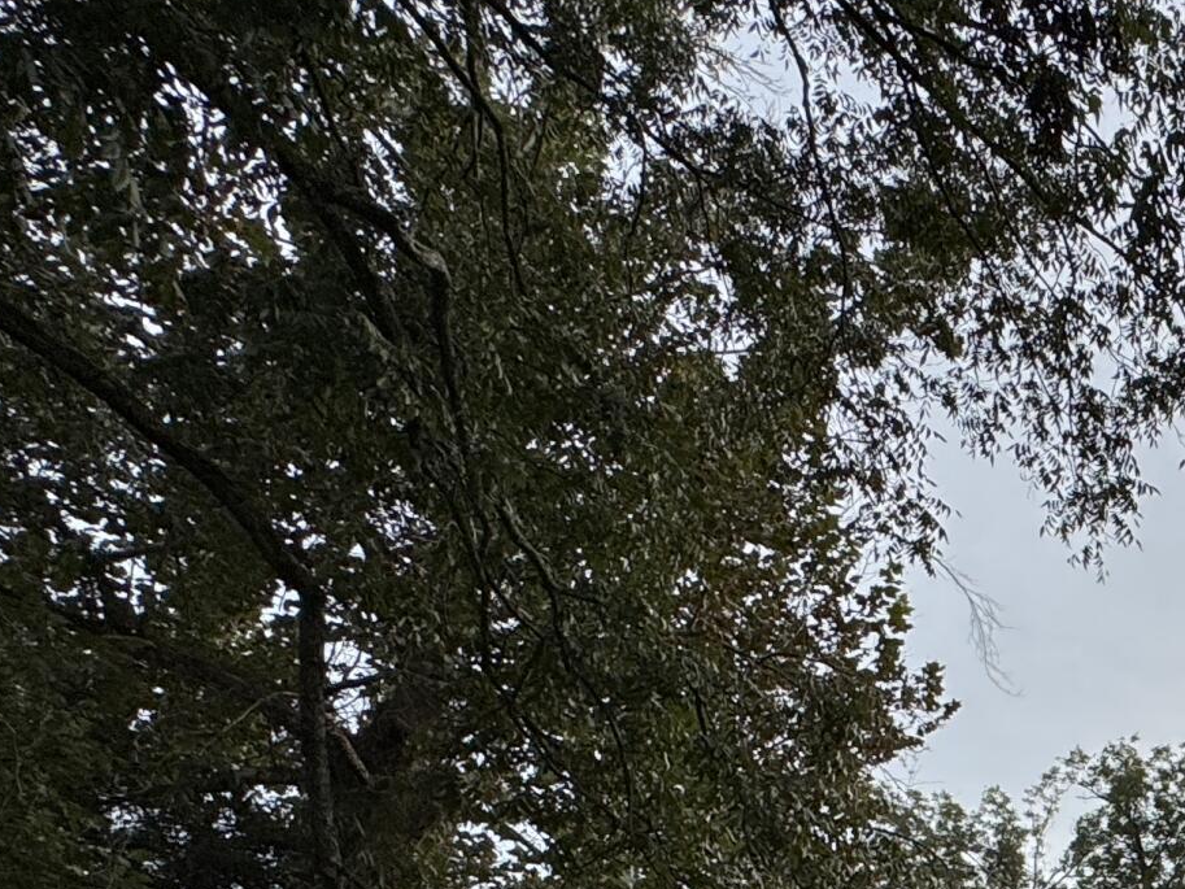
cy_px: 1193
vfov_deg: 26.2
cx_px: 1700
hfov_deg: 29.1
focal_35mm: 46
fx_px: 1575
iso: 40
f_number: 2.2
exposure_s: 1/1536
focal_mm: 2.22
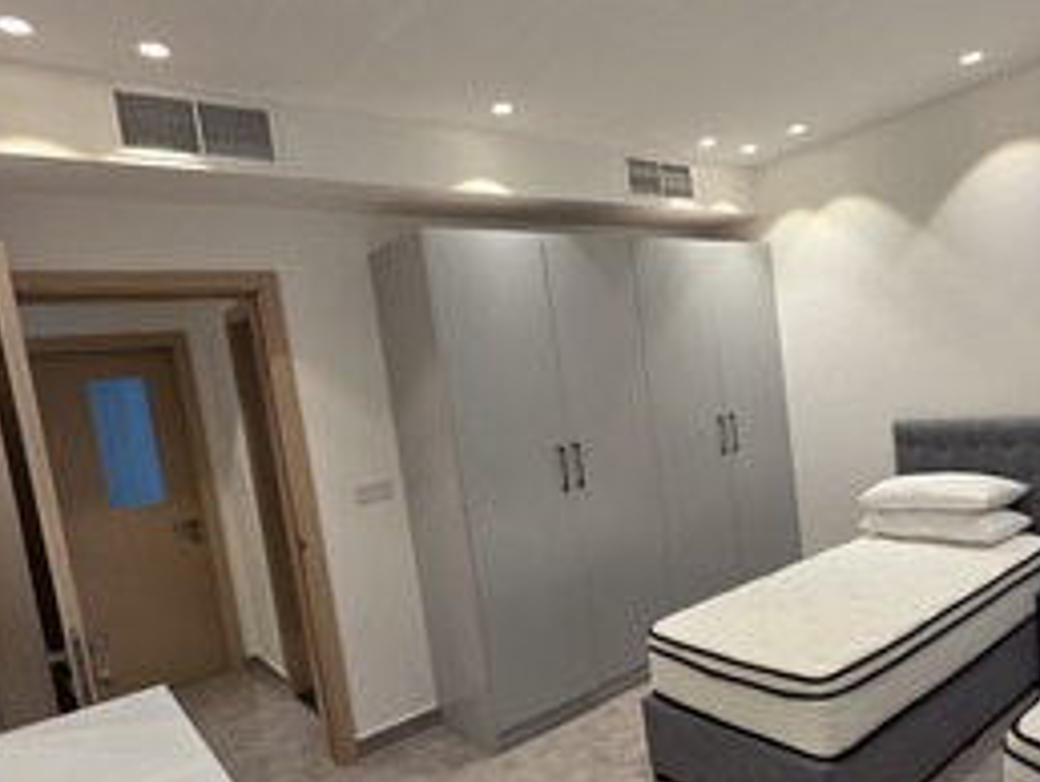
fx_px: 692
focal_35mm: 23
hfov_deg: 72.8
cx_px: 643
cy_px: 449
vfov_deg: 58.7
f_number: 1.9
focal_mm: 2.2
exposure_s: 1/100
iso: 125
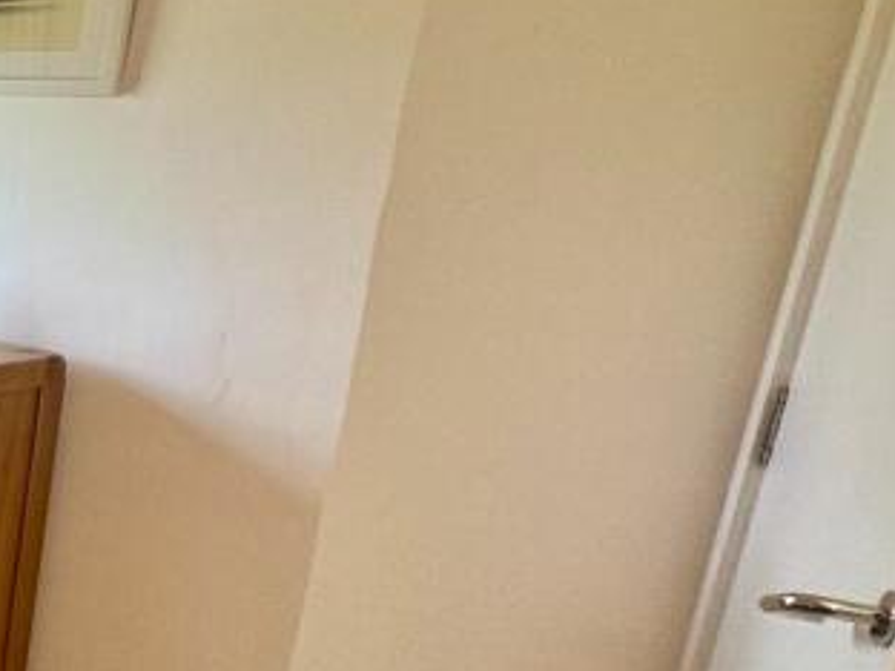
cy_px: 424
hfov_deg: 26.3
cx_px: -522
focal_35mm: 46
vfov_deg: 31.4
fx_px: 1189
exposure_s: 1/100
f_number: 2.2
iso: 80
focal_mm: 2.22
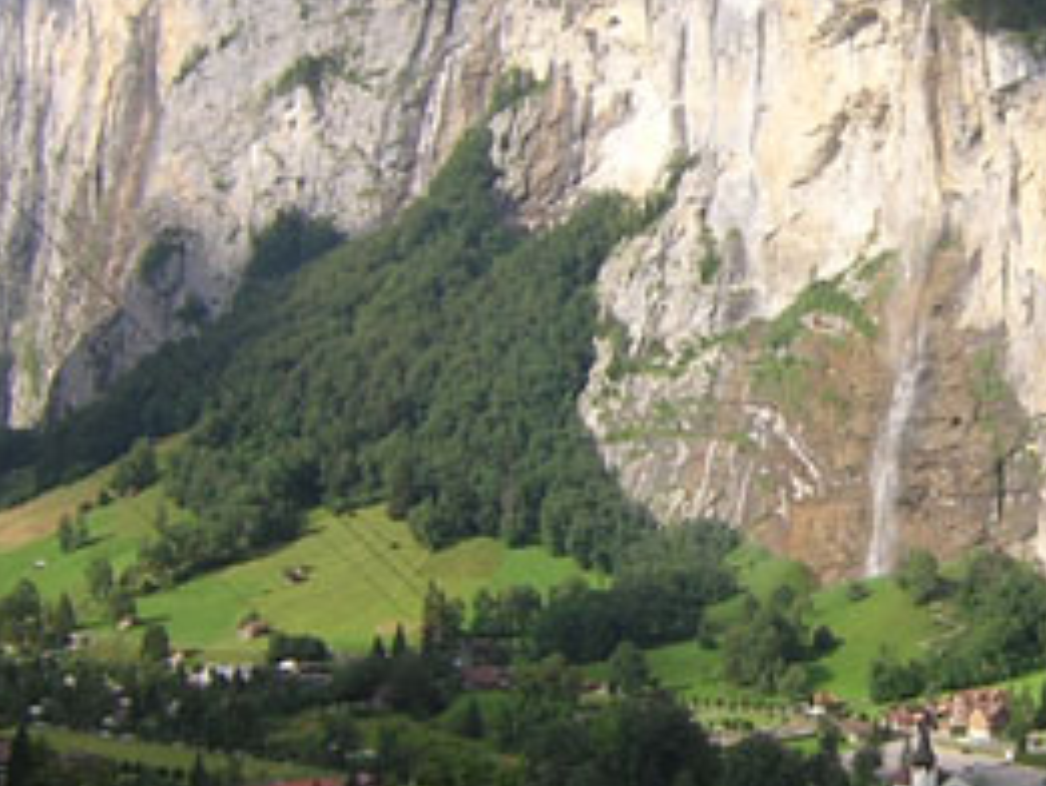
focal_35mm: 62
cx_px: 882
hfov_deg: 30.2
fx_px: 1874
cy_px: 405
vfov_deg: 23.7
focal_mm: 4.7
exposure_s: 1/186
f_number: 5.2
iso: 100
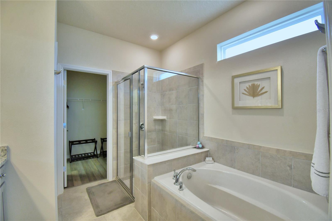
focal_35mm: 15
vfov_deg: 77.3
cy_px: 110
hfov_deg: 100.4
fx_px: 138
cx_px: 166
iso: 400
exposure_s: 1/80
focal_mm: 10
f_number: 4.5
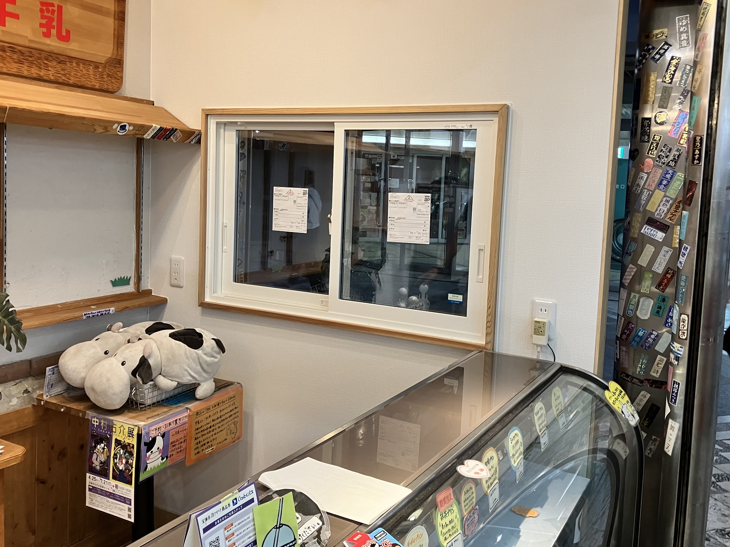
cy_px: 250
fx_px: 675
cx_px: 368
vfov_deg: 44.1
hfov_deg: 56.8
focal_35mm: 32
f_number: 1.8
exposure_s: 1/60
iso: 80
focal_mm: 3.99
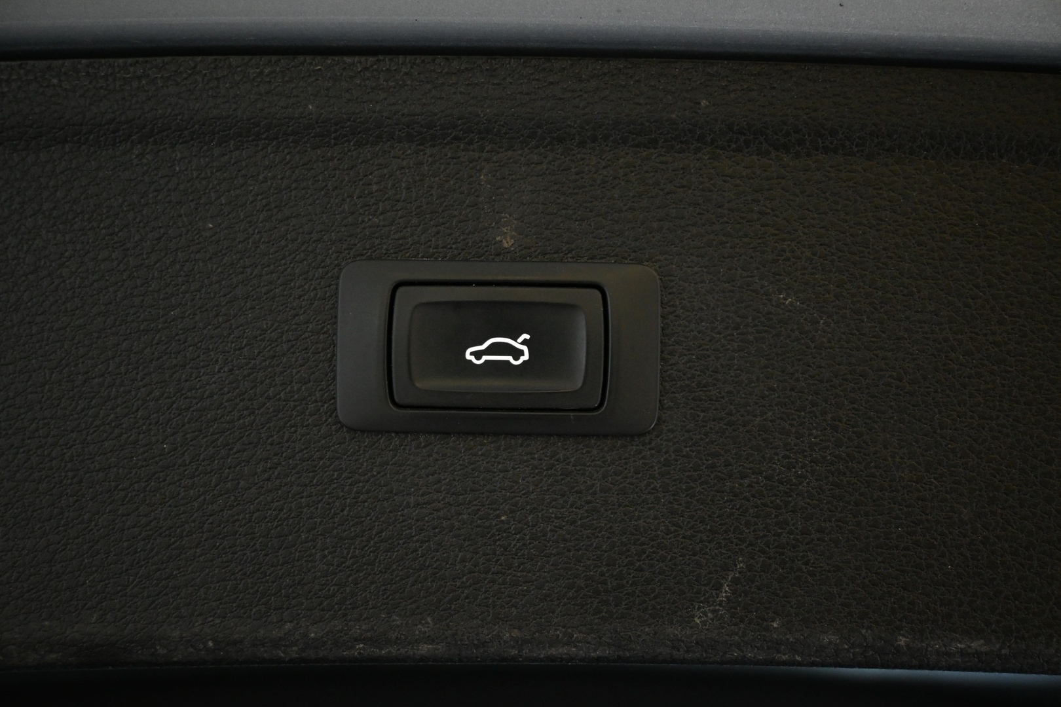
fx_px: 1282
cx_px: 530
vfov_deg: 30.8
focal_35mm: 44
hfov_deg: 45.0
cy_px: 354
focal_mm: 29
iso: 2800
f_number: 4.8
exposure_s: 1/50
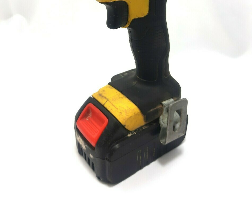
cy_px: 42
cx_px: 127
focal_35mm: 33
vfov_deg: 42.6
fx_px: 246
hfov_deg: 54.2
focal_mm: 4.6
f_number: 2
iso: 32
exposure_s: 1/100
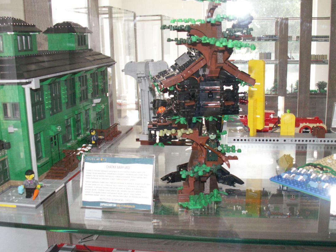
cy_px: 124
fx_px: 379
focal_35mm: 39
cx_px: 174
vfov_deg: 36.8
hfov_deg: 47.8
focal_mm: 5.86
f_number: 2.8
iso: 160
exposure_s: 1/125
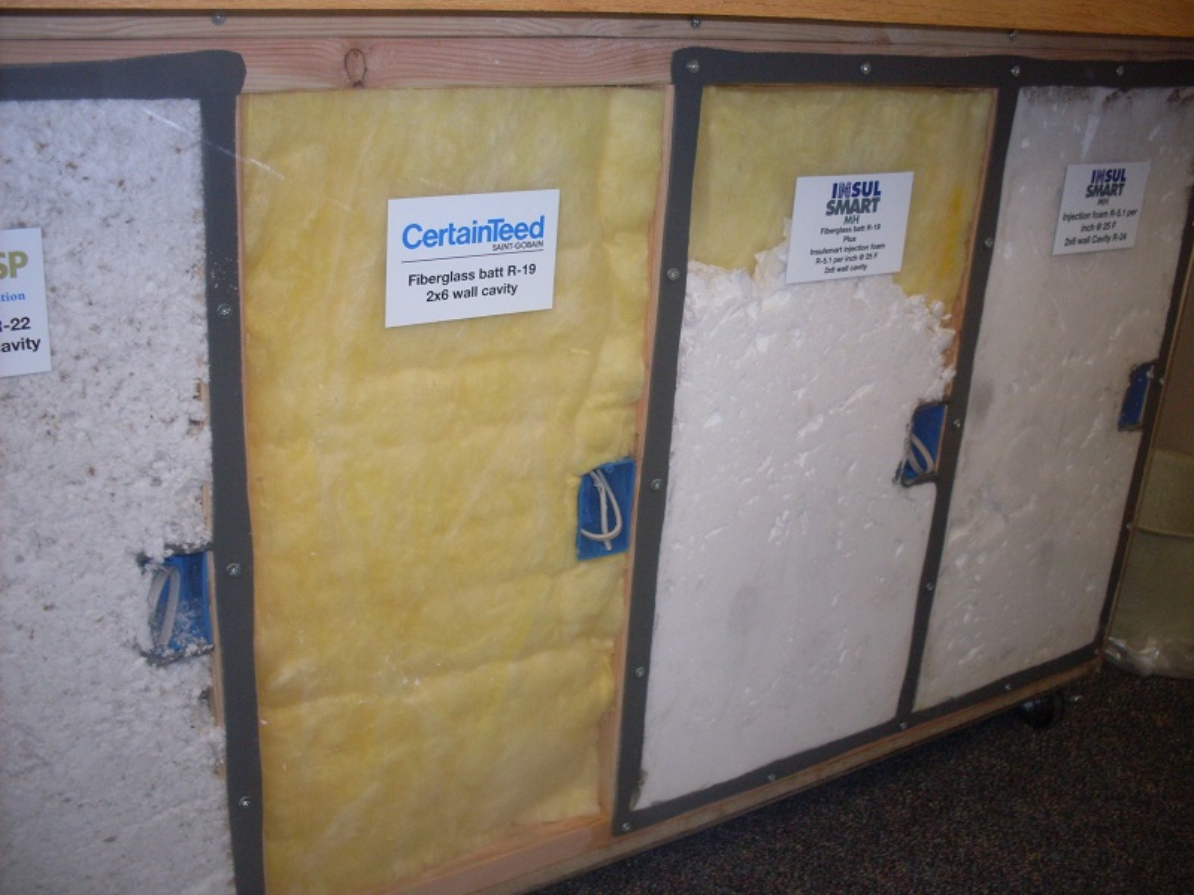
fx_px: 1311
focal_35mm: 38
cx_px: 597
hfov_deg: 49.0
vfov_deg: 37.7
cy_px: 448
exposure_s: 1/45
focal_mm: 6.3
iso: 100
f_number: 2.8
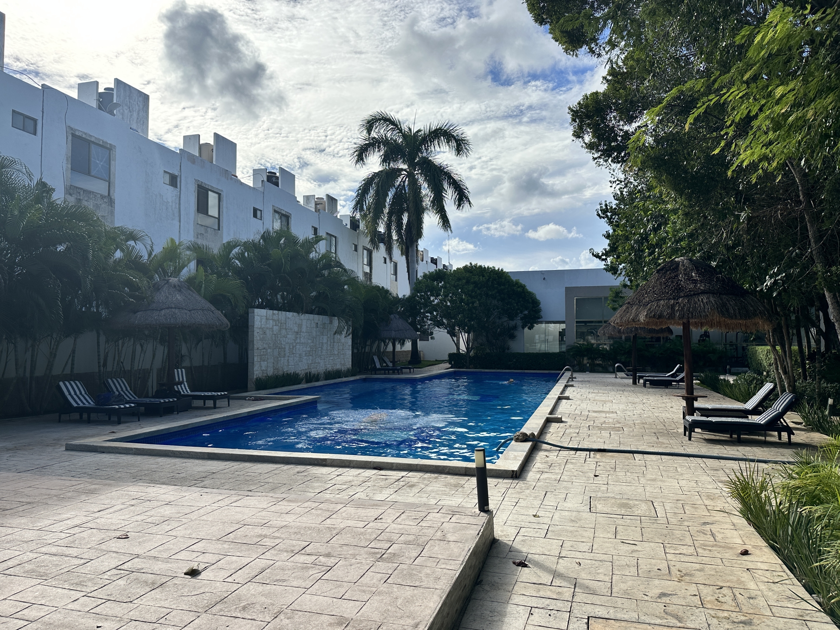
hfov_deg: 71.6
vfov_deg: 56.8
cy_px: 315
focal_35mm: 24
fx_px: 582
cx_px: 420
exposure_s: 1/5263
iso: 80
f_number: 1.78
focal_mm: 6.86
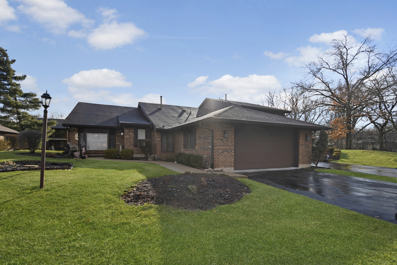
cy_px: 132
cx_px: 198
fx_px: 176
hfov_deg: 96.7
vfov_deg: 73.7
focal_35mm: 16
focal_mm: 11
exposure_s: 1/8000
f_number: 3.5
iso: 200
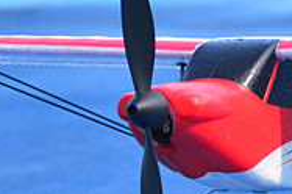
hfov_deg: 4.0
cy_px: 128
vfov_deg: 2.7
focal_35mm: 514
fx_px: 4162
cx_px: 270
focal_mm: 80
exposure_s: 1/125
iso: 100
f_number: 5.6
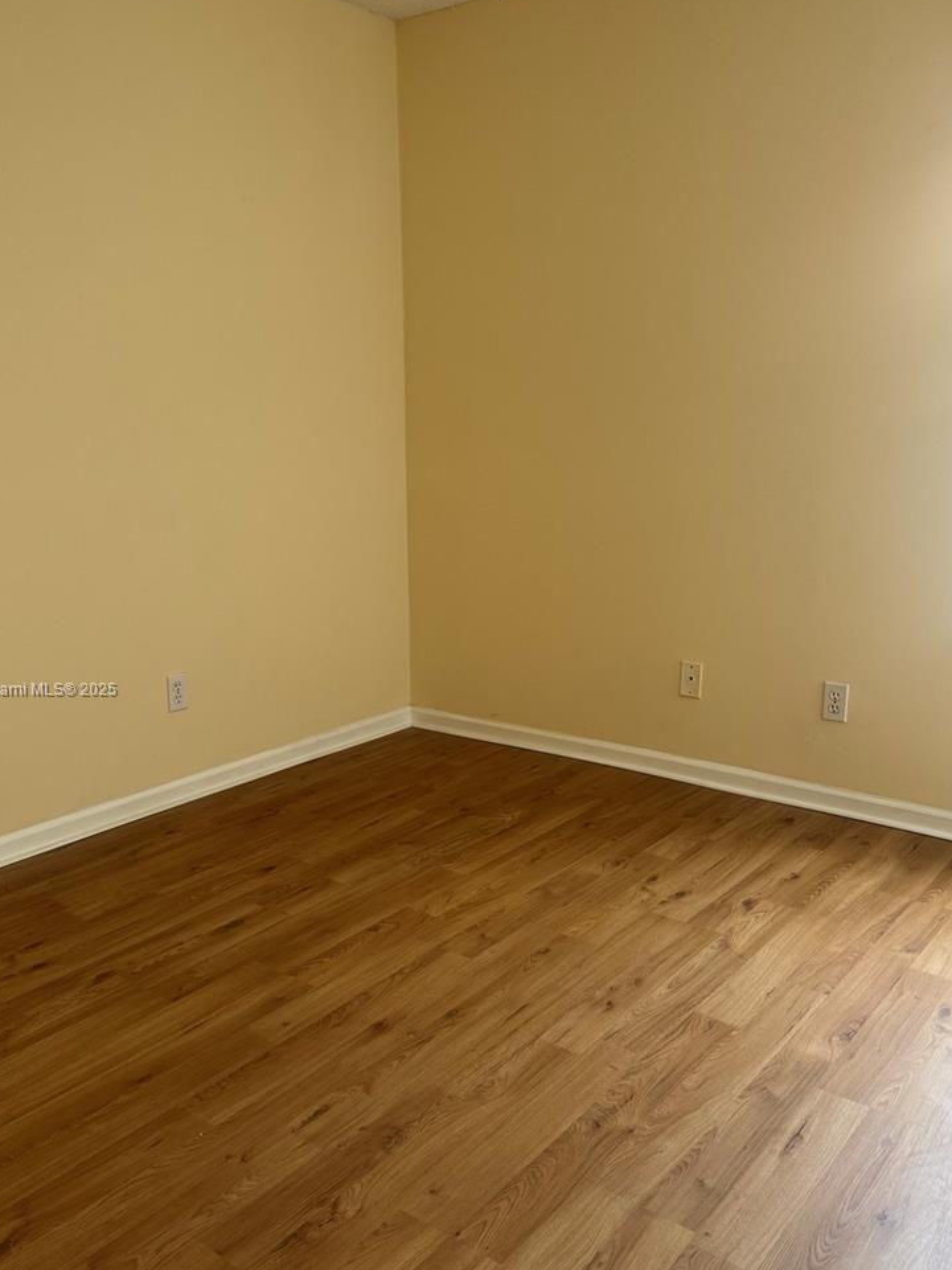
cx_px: 469
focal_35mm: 30
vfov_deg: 59.9
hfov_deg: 46.8
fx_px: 1100
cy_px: 691
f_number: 1.78
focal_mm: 6.76
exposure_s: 1/121
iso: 160
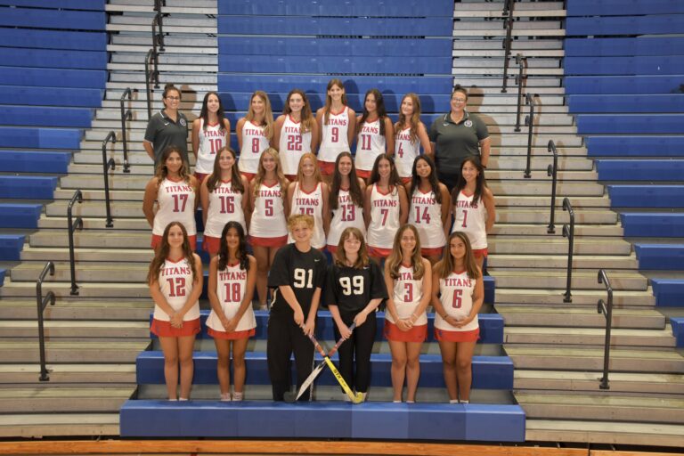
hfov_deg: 37.9
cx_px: 342
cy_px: 228
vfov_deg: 25.8
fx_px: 997
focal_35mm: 52
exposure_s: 1/100
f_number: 5
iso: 1000
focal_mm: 35
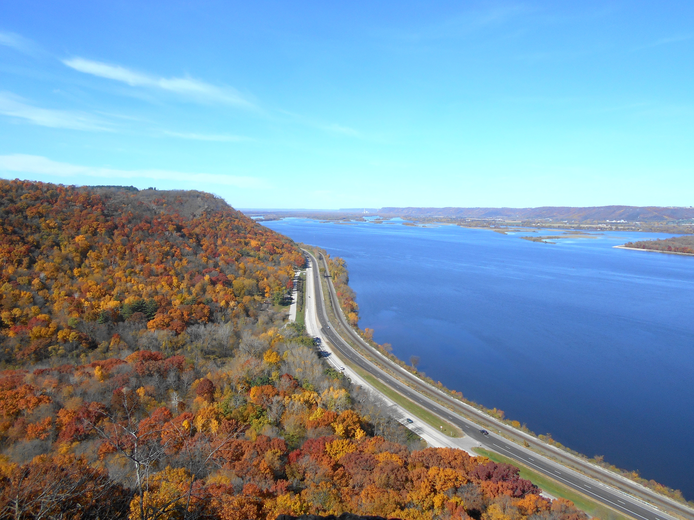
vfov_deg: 53.1
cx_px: 347
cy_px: 260
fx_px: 521
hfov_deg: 67.3
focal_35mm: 26
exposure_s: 1/1250
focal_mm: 4.6
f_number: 3.2
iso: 80
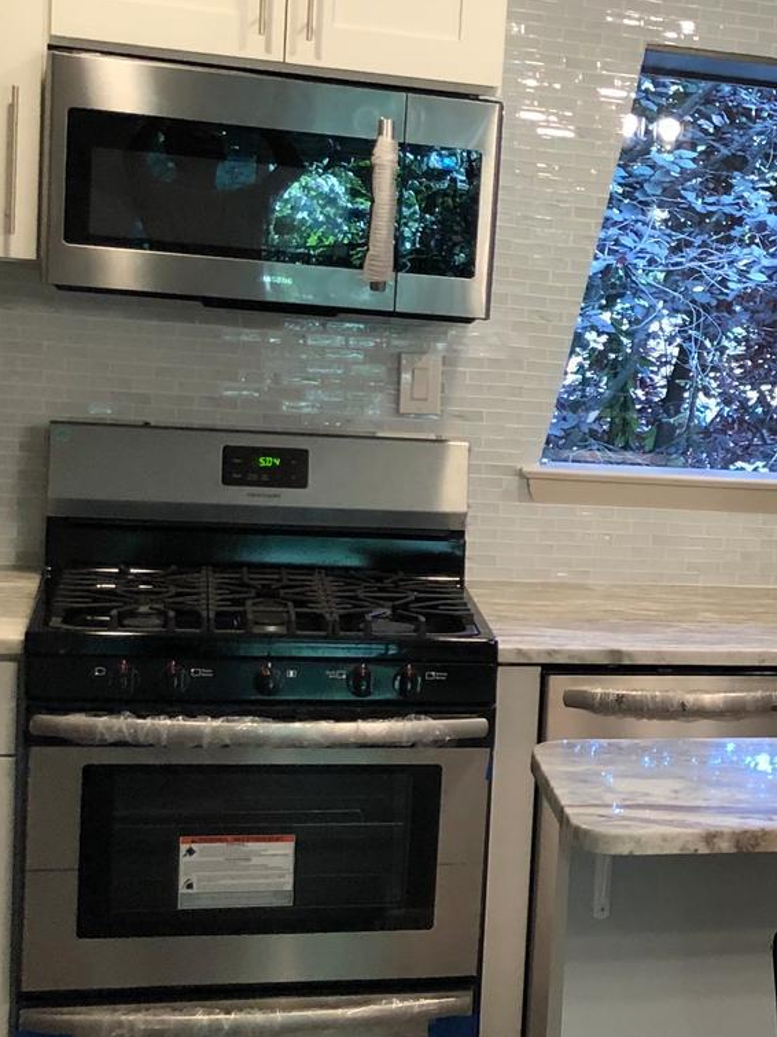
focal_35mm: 76
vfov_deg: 25.6
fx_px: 2275
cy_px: 589
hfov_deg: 17.5
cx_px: 1161
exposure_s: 1/30
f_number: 1.8
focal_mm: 4
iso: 40
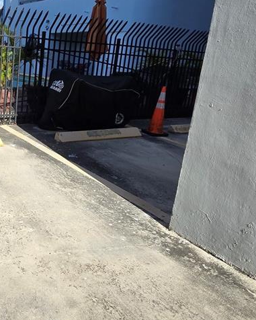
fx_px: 303
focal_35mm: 32
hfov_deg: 40.8
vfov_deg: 55.5
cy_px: 141
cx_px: 7
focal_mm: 2.2
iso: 50
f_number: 2.2
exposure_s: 1/1659
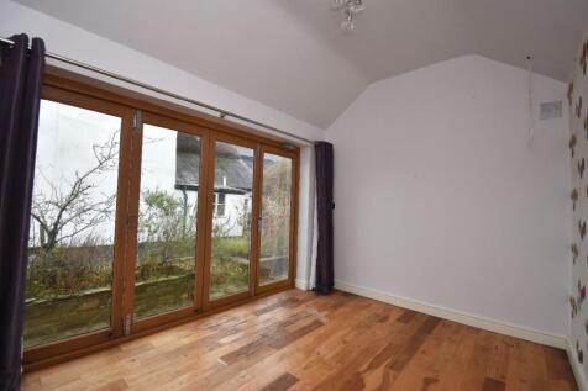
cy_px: 196
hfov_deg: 100.4
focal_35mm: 15
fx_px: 245
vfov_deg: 77.3
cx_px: 294
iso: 640
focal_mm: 10
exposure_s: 1/200
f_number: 5
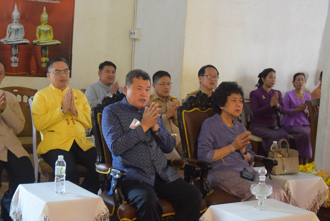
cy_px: 120
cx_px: 157
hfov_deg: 32.9
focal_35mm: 61
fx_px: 559
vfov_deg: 22.3
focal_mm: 32
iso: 2500
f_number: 4.2
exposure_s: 1/60
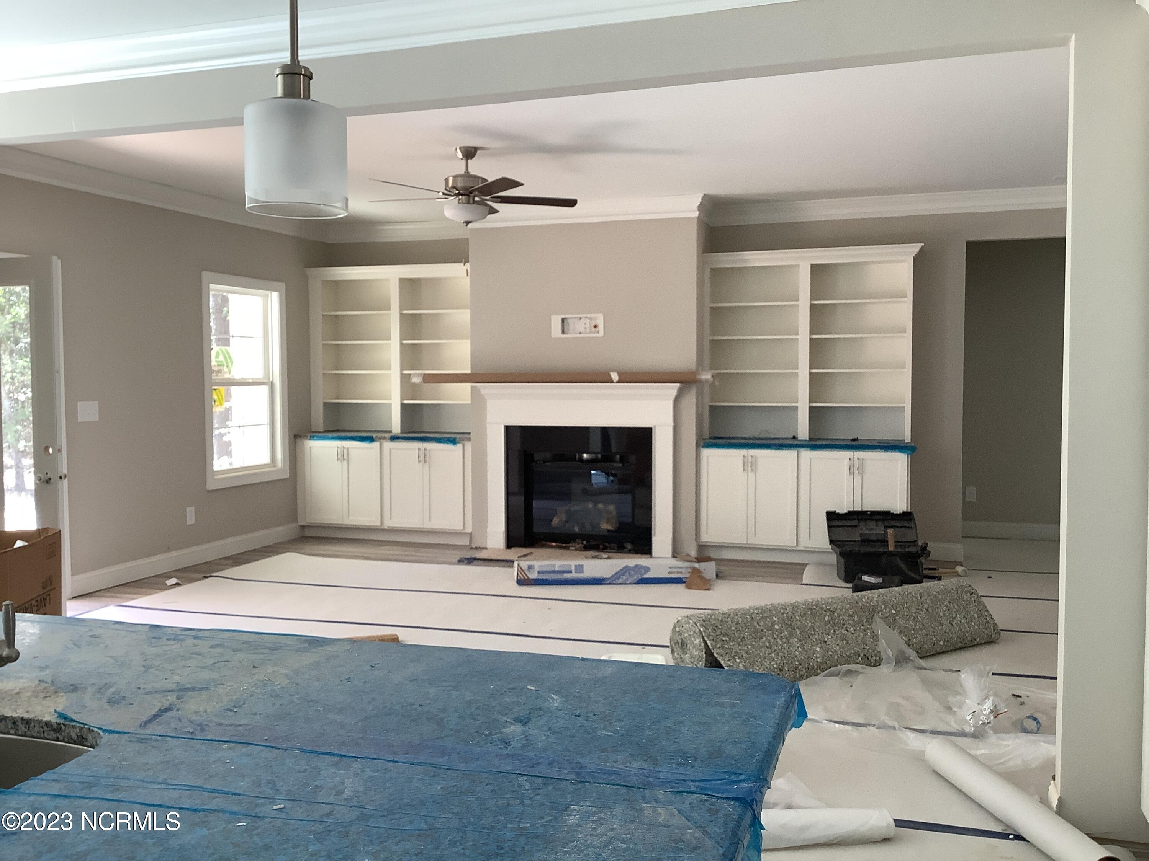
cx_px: 574
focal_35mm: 31
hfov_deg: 58.4
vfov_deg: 45.4
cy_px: 430
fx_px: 1029
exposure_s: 1/100
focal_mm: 3.3
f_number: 2.4
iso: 80
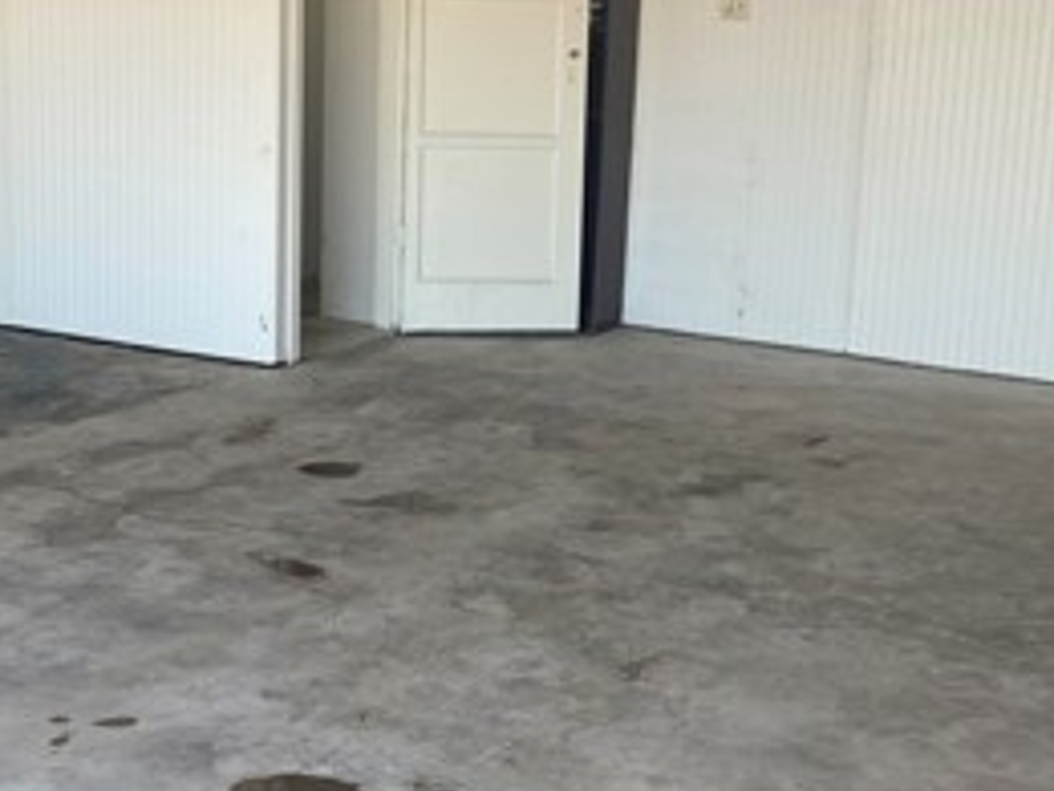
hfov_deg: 30.2
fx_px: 1949
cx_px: 608
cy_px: 320
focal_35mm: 64
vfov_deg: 22.9
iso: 40
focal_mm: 4.25
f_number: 1.8
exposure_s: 1/121
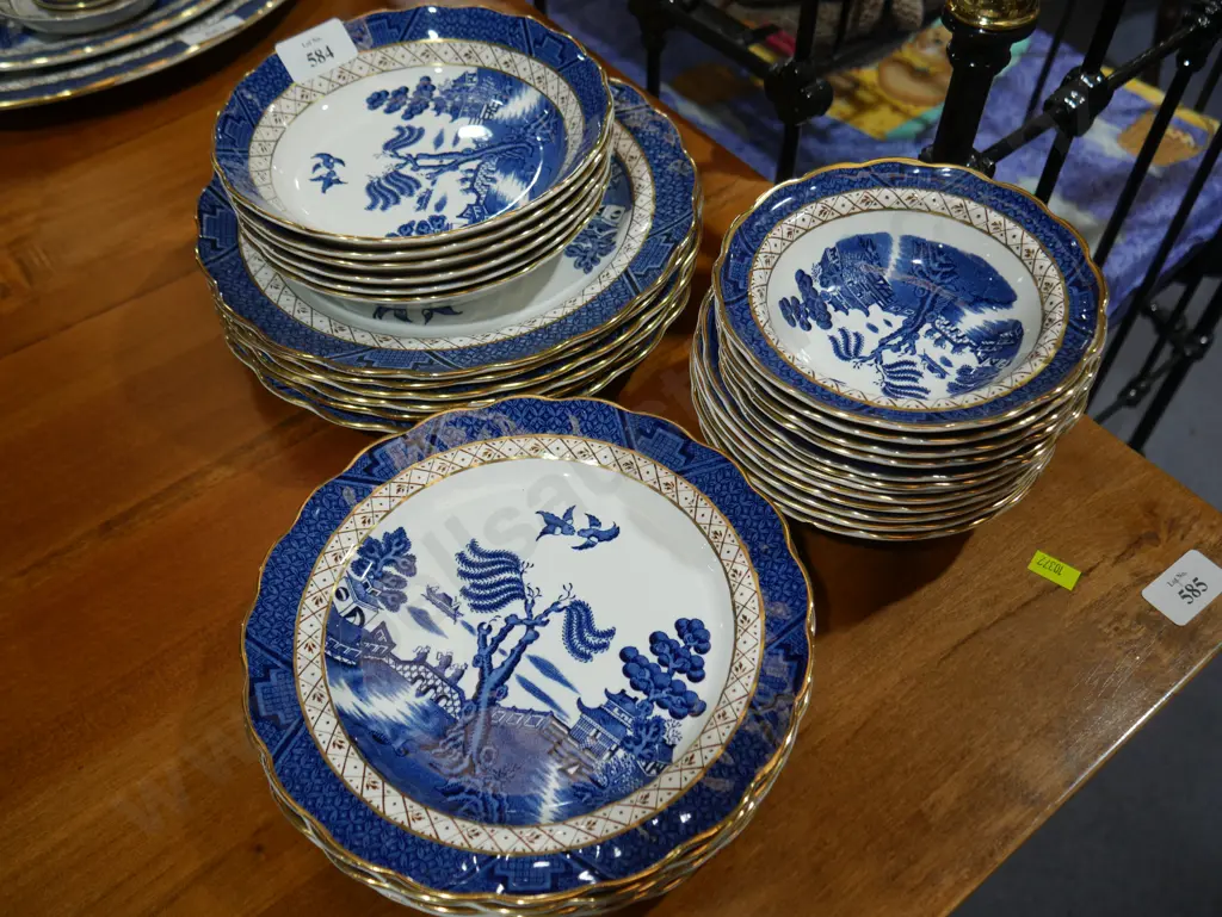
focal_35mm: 30
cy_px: 458
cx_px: 611
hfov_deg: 59.9
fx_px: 1060
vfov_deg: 46.8
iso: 200
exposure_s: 1/125
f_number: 3.6
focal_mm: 15
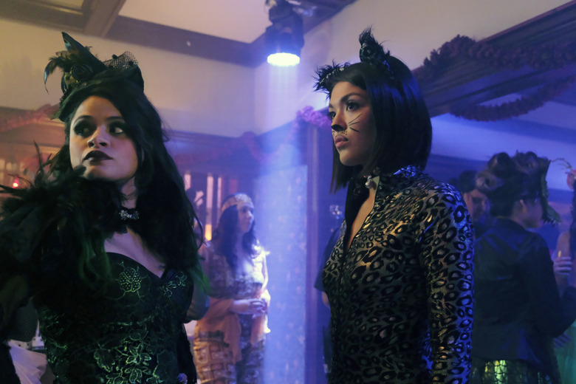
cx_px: 288
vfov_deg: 38.9
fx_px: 544
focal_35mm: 34
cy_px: 192
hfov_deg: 55.8
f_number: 2.8
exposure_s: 1/100
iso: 12800
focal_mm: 22.7
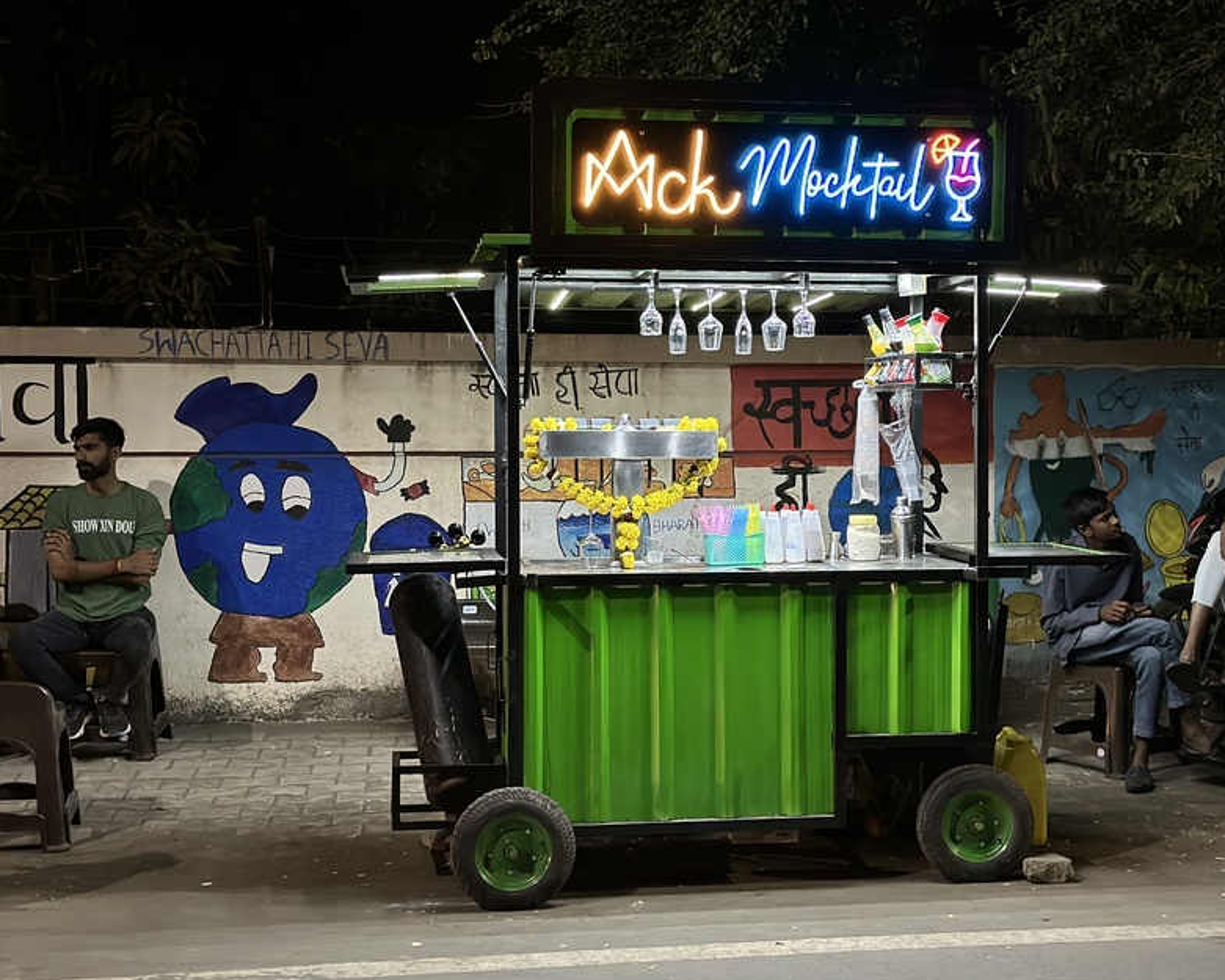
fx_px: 2176
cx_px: 732
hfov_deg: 31.4
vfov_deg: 25.4
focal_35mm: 60
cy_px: 472
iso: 400
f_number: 1.78
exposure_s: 1/33
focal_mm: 6.86
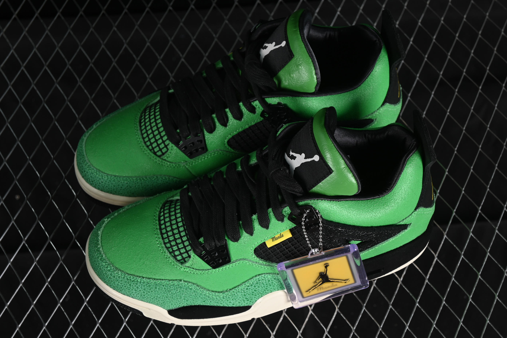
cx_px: 254
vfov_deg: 18.2
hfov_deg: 27.0
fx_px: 1056
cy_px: 169
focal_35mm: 75
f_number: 6.3
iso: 160
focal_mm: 50
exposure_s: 1/60
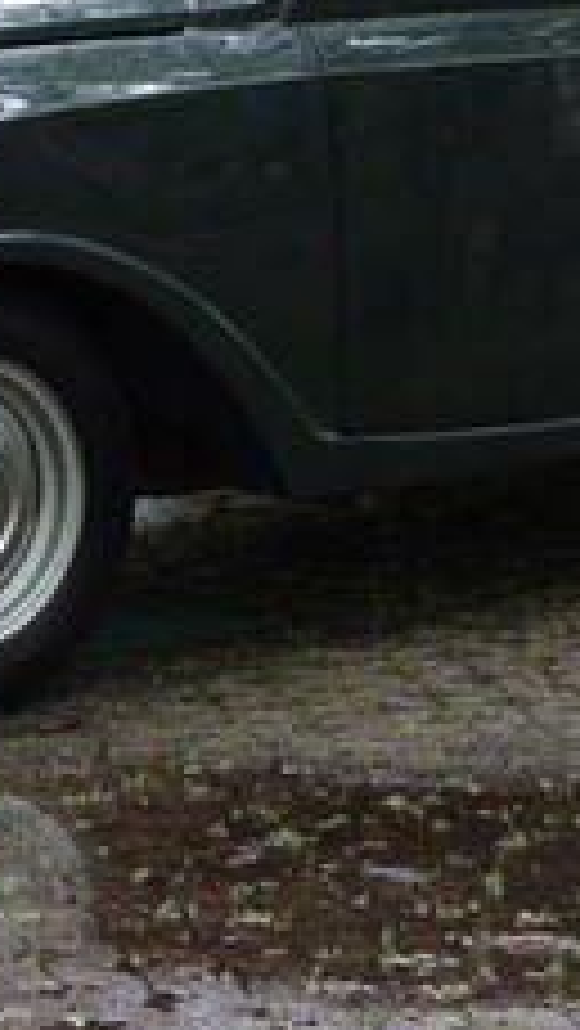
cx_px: 58
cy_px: 198
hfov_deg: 6.6
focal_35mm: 184
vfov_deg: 11.7
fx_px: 5025
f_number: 4
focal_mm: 25.02
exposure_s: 1/80
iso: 200
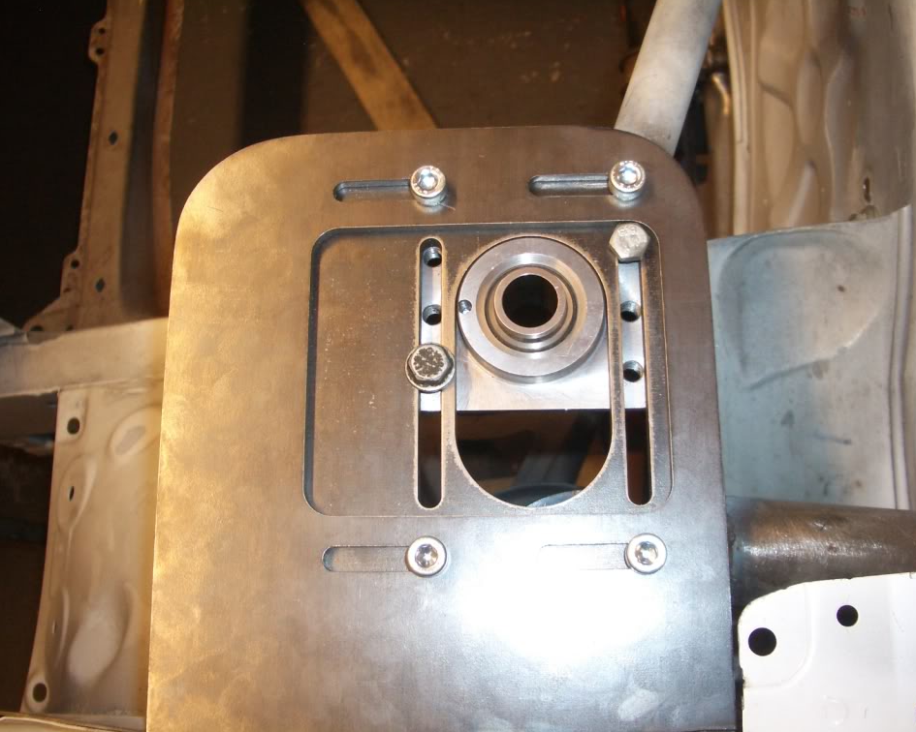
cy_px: 362
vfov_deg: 40.1
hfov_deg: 49.1
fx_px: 1003
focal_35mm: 37
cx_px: 479
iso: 200
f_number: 2.6
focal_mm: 5.8
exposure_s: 1/60
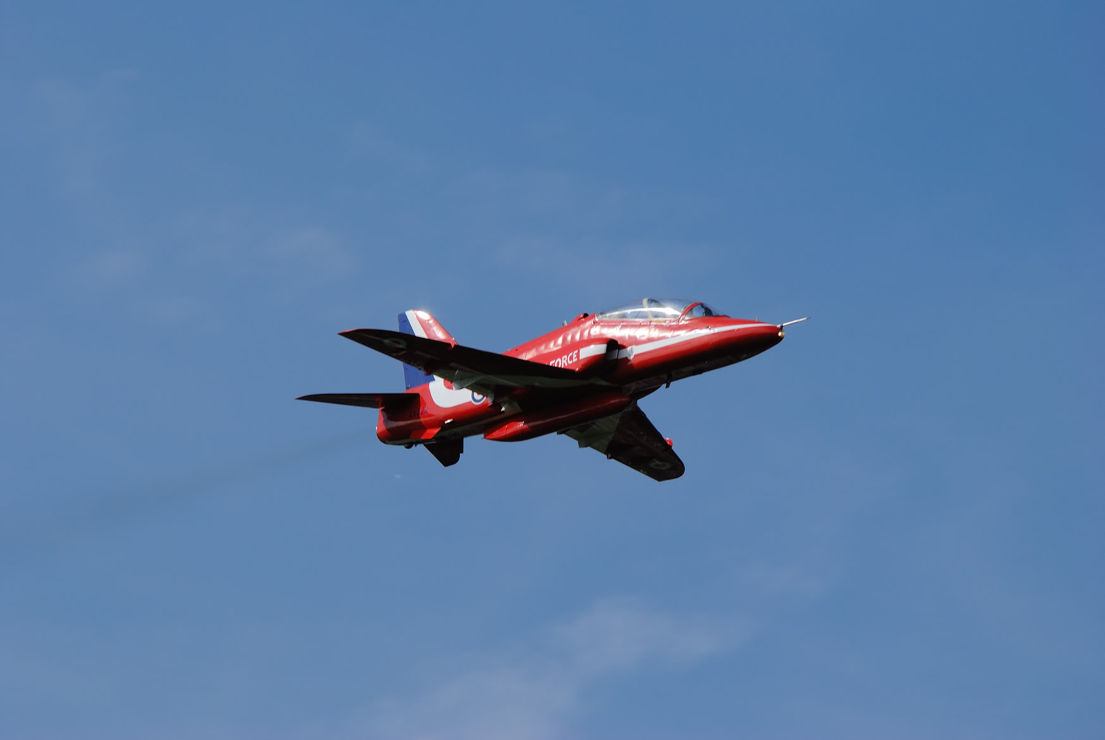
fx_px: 9221
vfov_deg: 4.6
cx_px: 552
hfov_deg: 6.9
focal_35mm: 300
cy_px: 370
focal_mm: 200
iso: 100
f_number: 10
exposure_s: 1/400
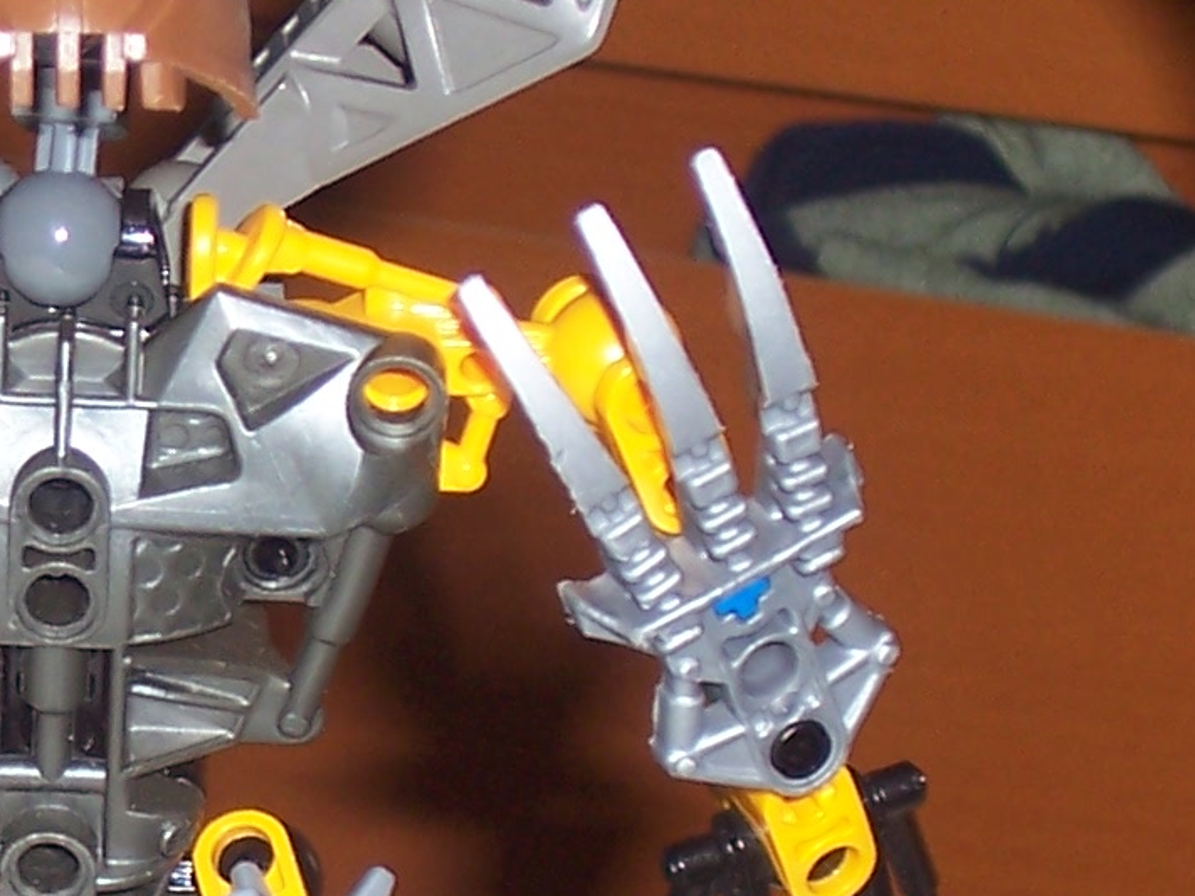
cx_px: 45
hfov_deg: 9.2
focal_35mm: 214
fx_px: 7386
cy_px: 703
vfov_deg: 6.9
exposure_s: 1/90
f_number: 4
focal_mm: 10.8
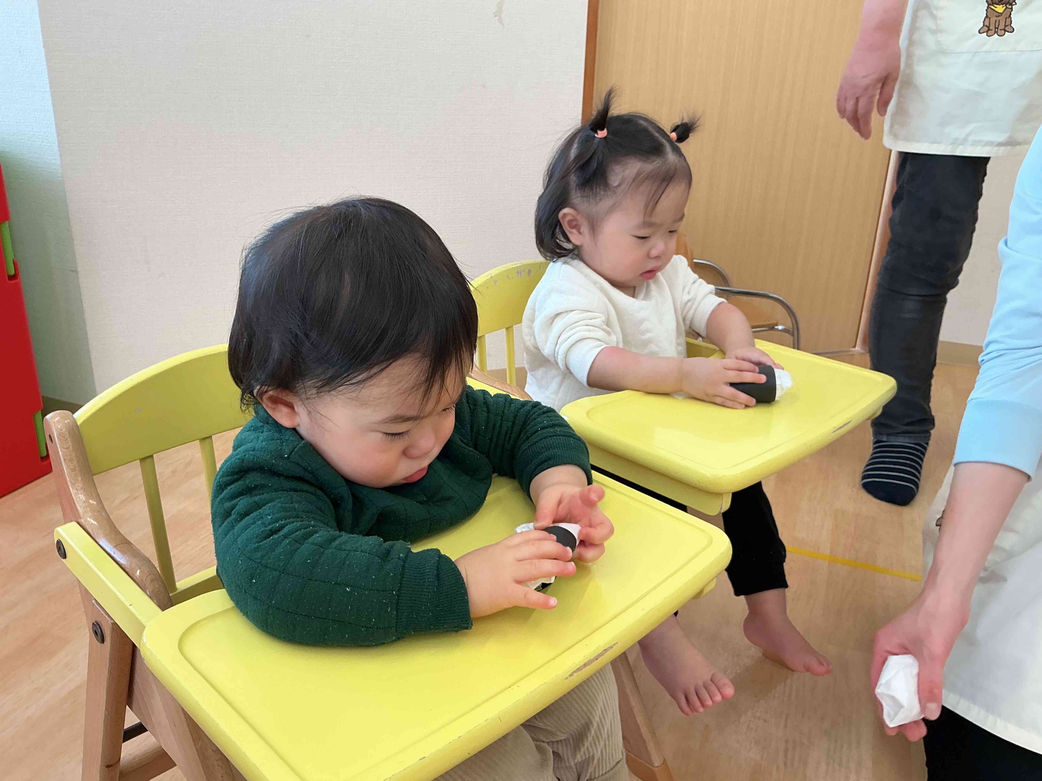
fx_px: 873
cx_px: 521
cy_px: 390
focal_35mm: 29
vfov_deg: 48.2
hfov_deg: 61.7
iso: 50
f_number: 1.8
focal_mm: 3
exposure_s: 1/120
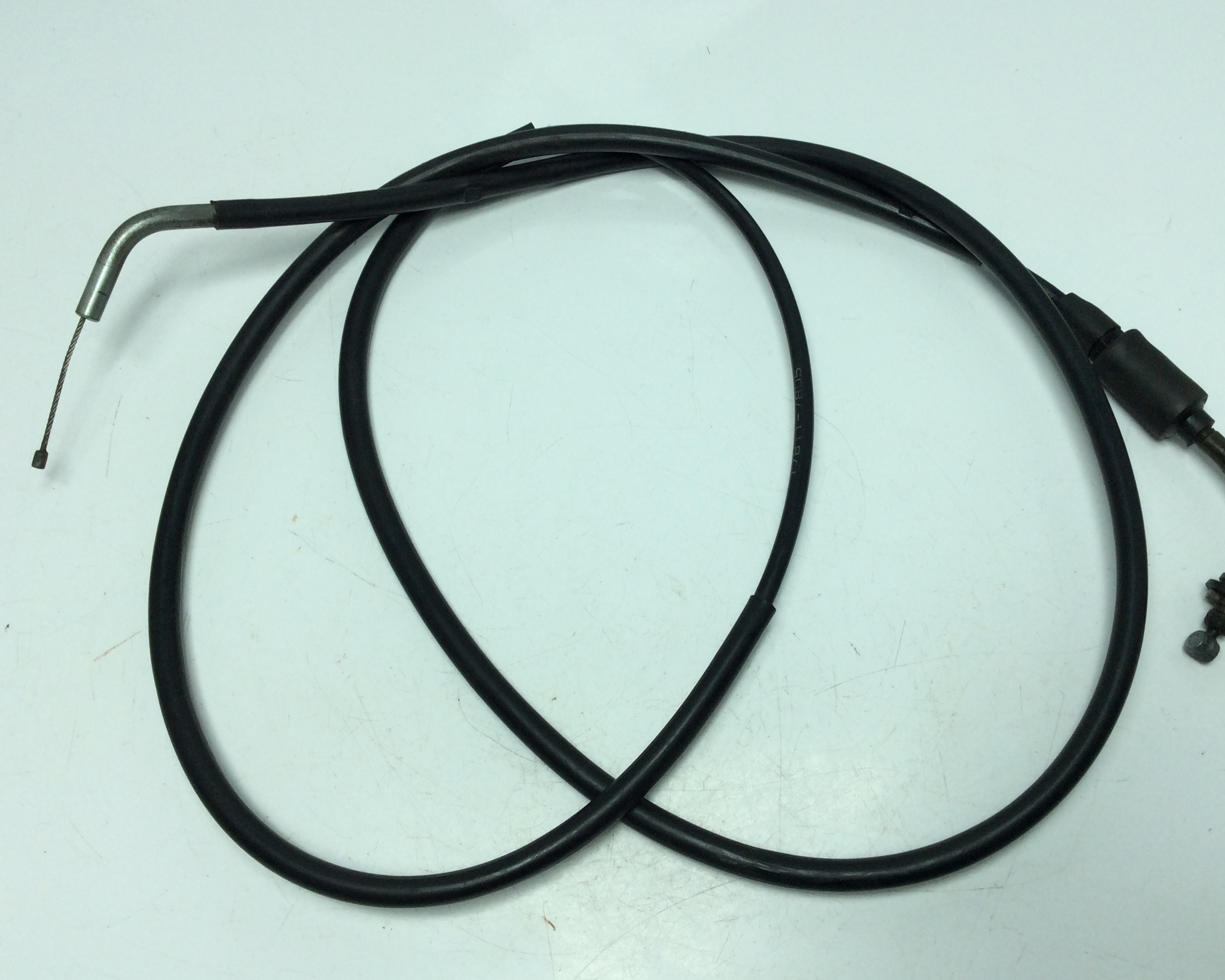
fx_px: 1233
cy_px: 487
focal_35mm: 34
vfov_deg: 43.4
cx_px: 654
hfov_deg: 52.8
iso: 32
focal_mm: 3.3
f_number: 2.4
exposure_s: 1/555
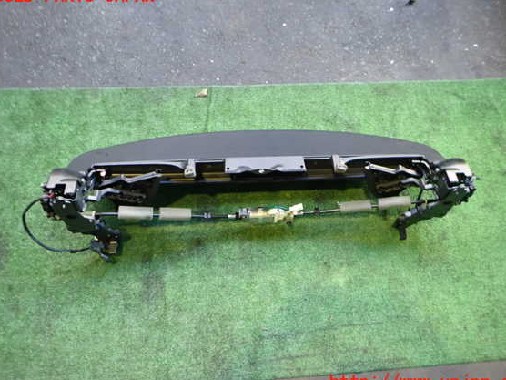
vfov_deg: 51.4
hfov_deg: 65.3
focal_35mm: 27
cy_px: 190
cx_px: 262
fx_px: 395
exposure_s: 1/30
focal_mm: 4.5
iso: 250
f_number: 2
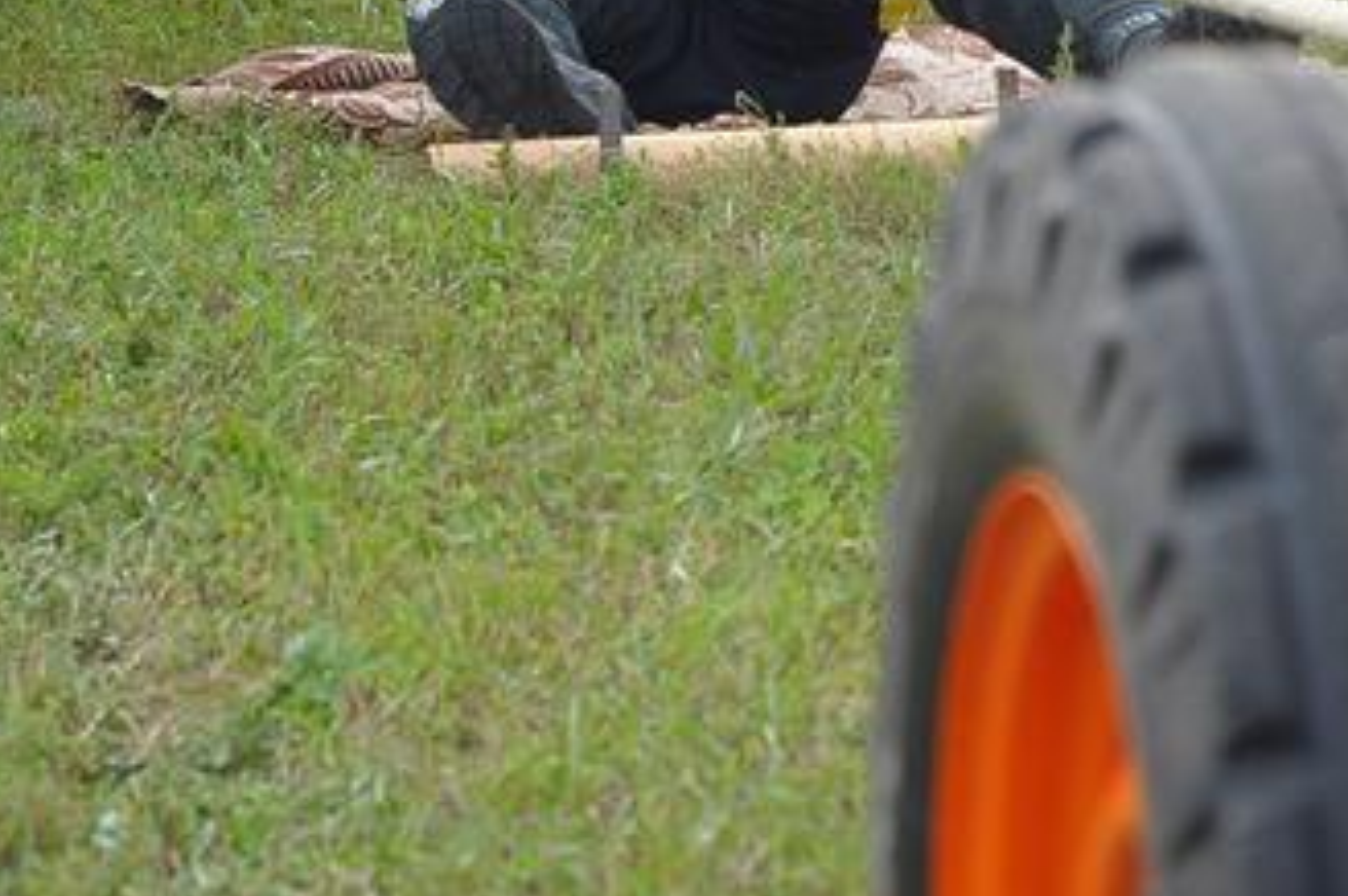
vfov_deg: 5.0
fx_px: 10175
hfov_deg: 7.6
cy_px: -208
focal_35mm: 272
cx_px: 1266
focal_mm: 70
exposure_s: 1/200
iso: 400
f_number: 4.5
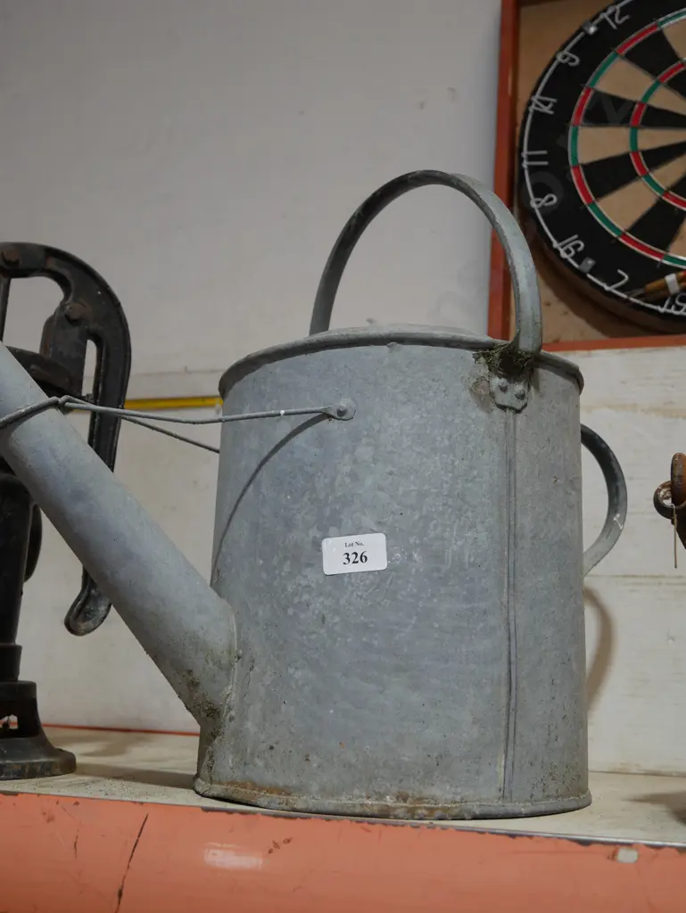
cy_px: 456
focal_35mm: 38
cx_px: 343
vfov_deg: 49.0
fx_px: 1003
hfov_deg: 37.8
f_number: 4.1
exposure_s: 1/60
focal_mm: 19
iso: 200
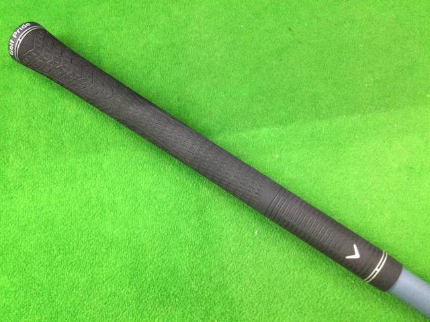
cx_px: 215
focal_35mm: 31
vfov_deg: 45.4
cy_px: 161
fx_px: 385
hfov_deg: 58.4
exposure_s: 1/30
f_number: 2.4
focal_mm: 3.3
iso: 200
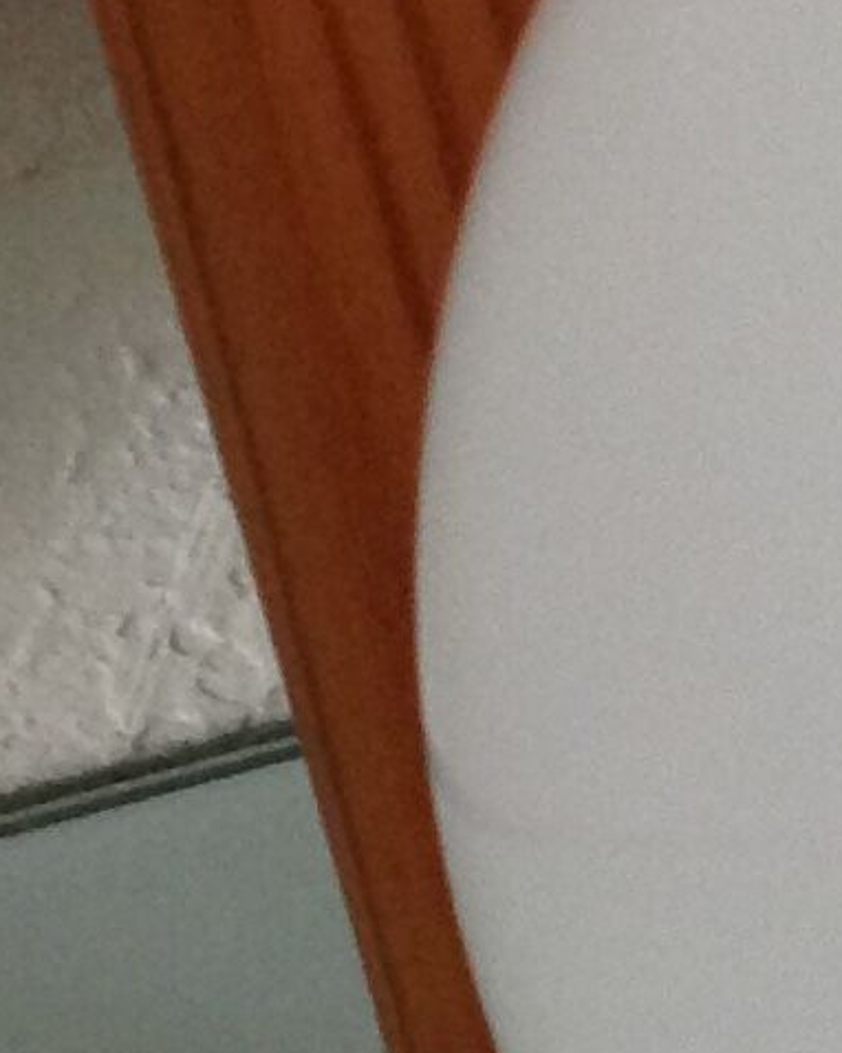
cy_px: 681
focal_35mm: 185
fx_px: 5766
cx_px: 1561
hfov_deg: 8.0
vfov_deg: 10.4
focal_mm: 4.28
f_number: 2.4
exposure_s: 1/15
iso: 125
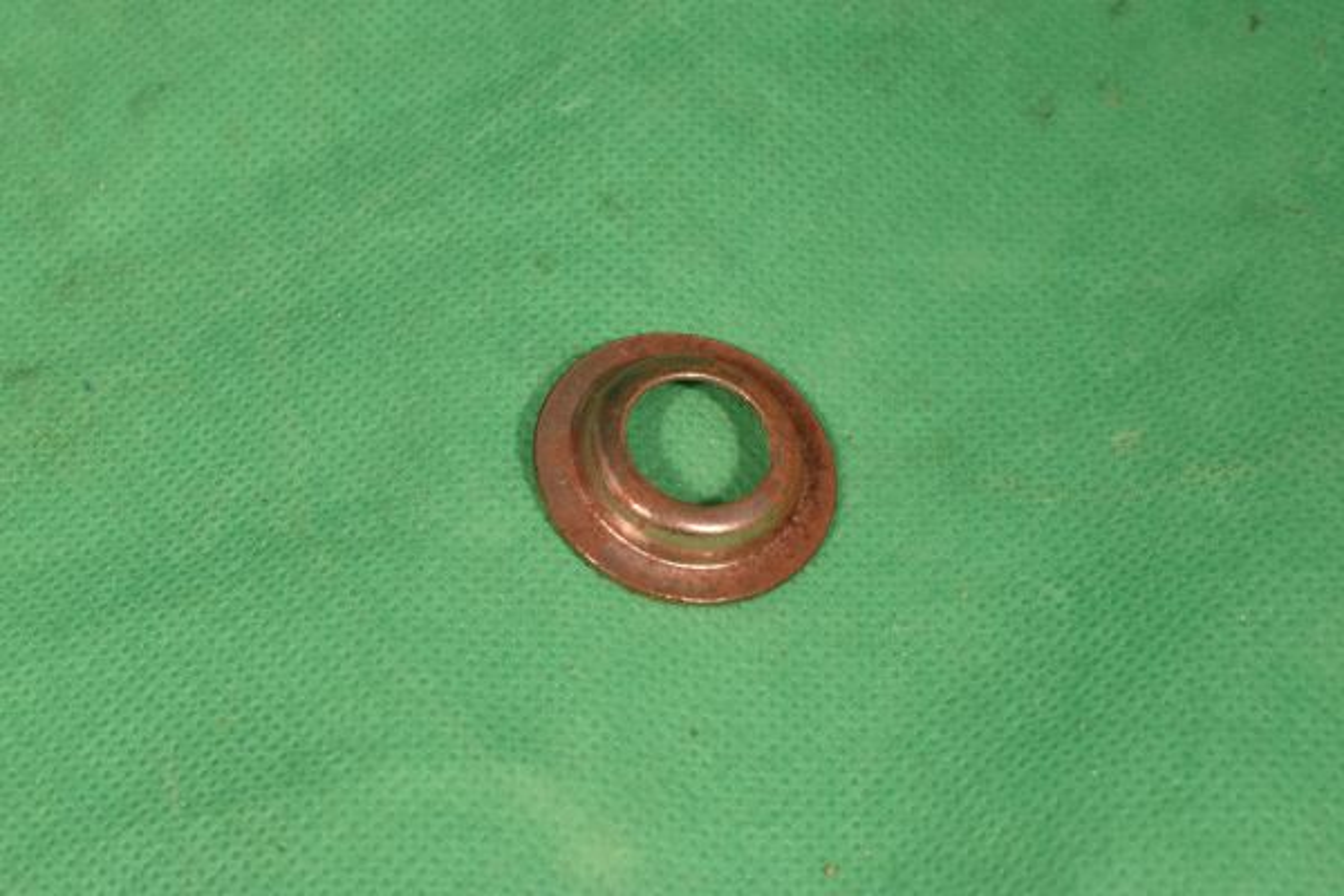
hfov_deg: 26.0
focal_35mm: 78
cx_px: 672
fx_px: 2912
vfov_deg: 17.5
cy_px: 448
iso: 1800
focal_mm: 52
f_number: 16
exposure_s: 1/80
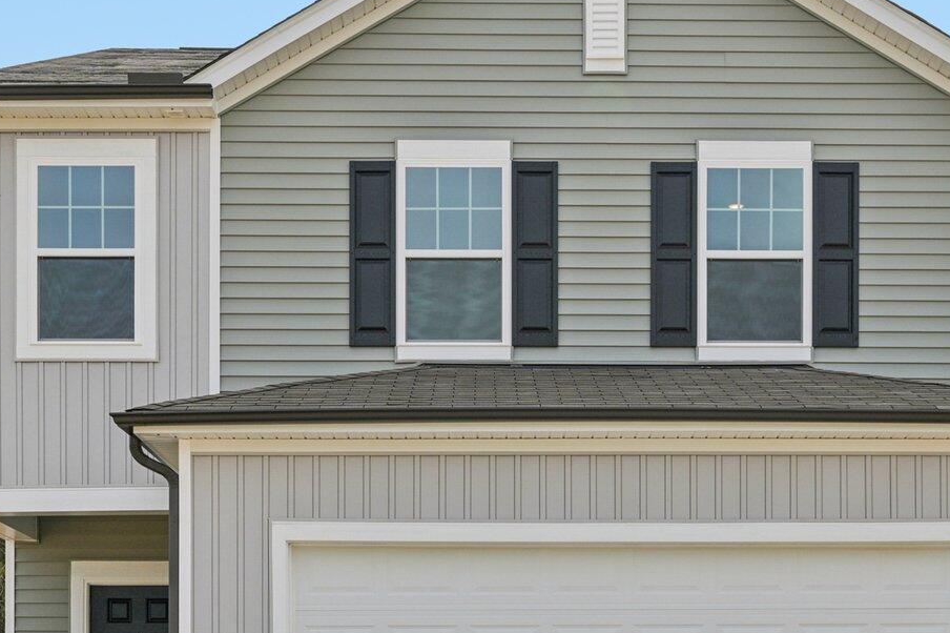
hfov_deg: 29.6
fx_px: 1794
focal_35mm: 68
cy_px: 340
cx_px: 522
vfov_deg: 20.0
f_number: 8
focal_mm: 30
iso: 100
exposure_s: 1/400
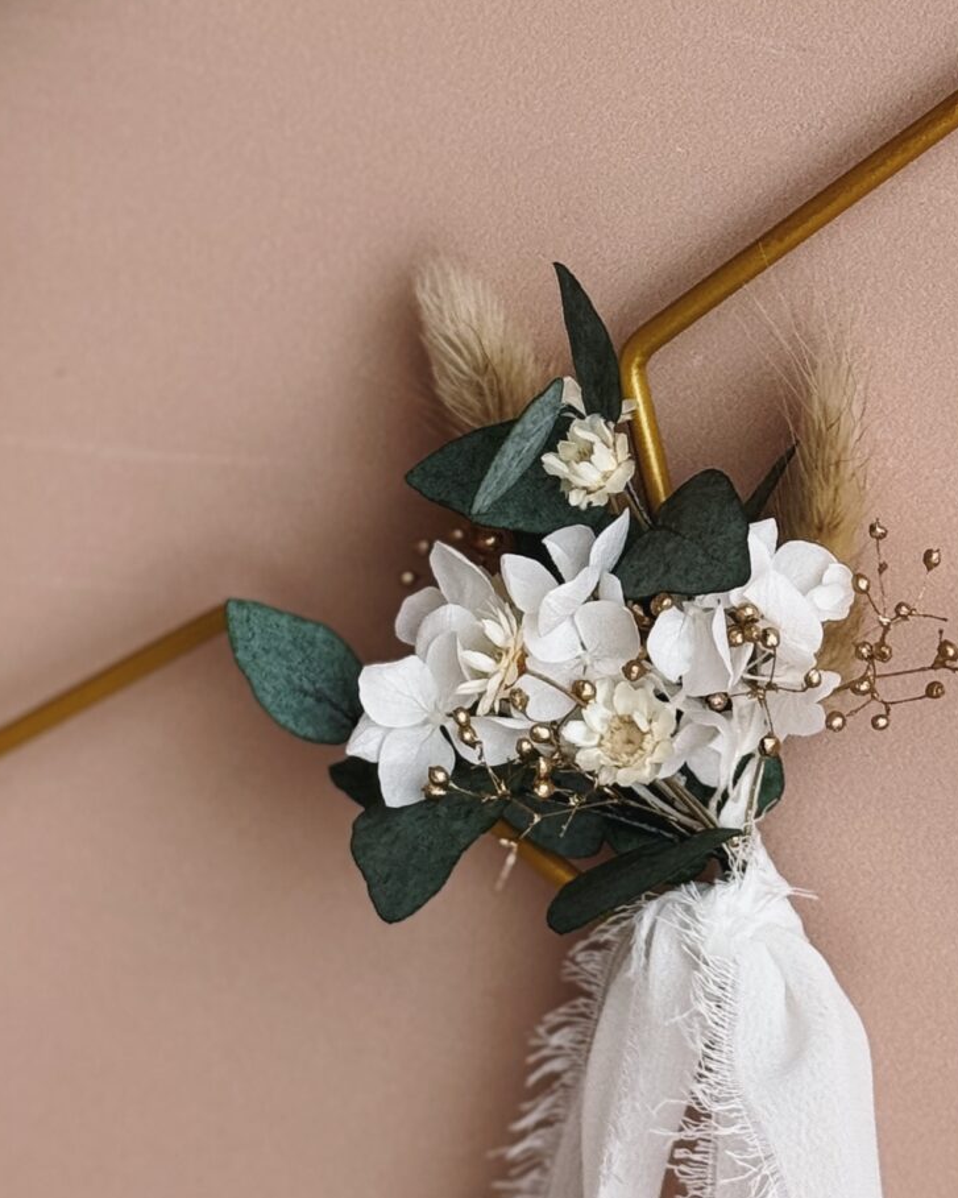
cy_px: 216
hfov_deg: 11.7
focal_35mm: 132
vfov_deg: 14.5
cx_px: 344
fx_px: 4679
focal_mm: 6.76
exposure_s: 1/305
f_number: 1.78
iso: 64
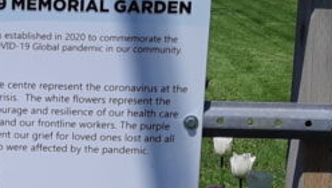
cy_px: 256
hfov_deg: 15.4
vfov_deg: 8.7
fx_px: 1207
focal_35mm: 137
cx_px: 15
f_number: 1.7
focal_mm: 3.93
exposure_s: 1/4132
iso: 40
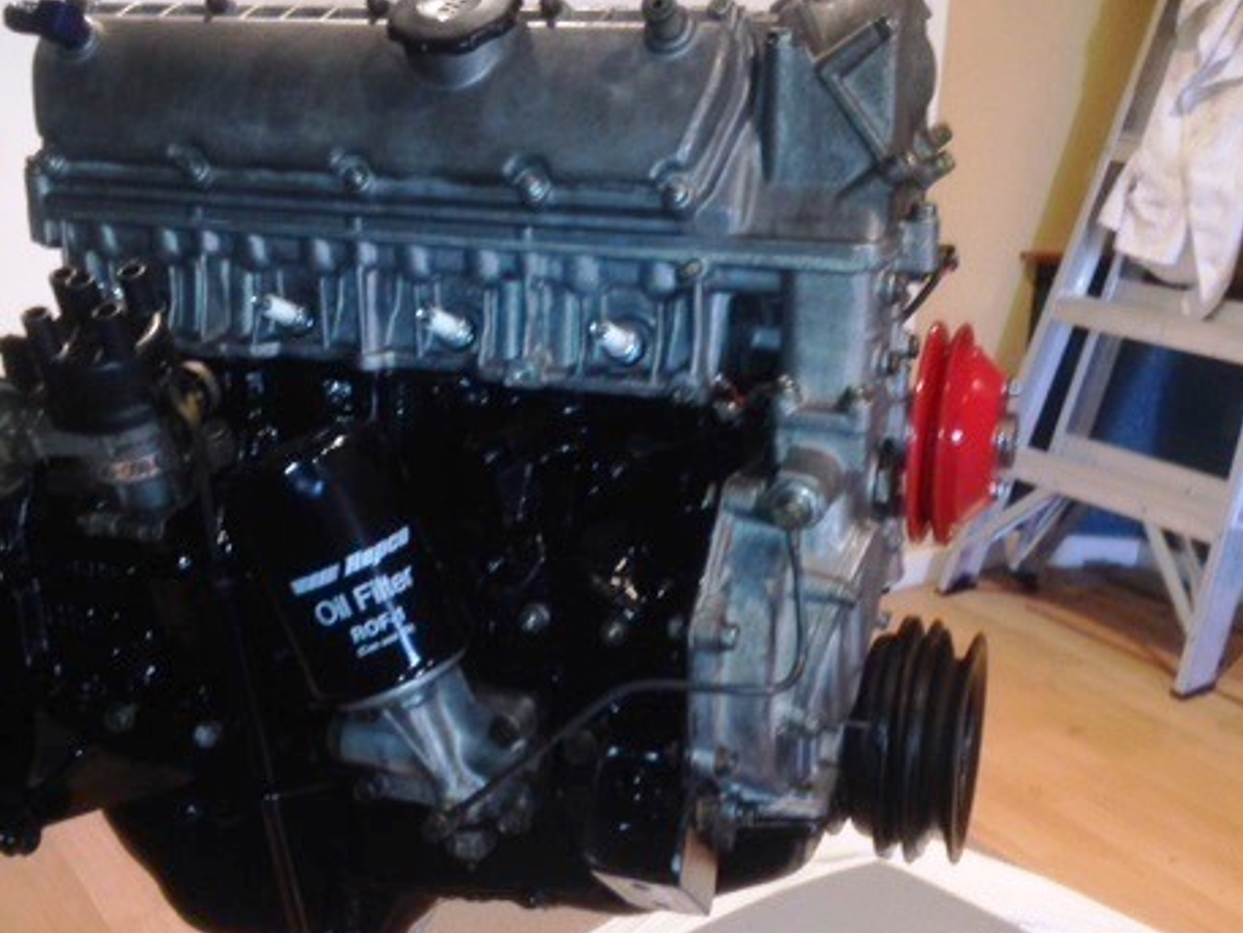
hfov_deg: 38.8
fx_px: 1760
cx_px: 522
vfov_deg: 29.7
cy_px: 473
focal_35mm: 49
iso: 80
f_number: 2.4
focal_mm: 4.28
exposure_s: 1/20
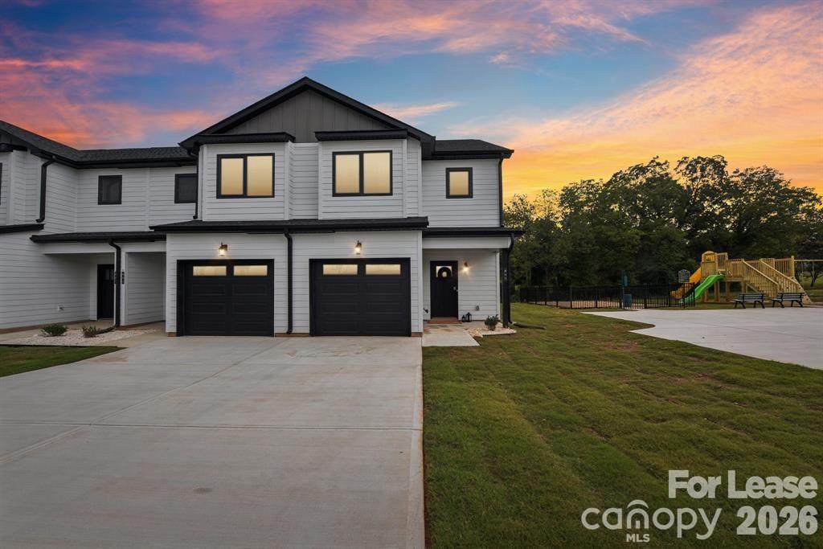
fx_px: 320
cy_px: 274
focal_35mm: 14
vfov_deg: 81.2
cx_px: 412
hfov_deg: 104.2
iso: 200
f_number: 9
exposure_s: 1/250
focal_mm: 14
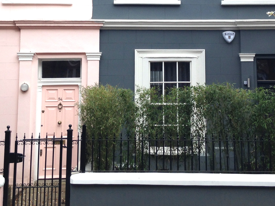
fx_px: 493
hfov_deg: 31.2
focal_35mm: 62
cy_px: 37
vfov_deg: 23.3
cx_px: 146
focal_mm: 4.12
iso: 50
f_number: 2.4
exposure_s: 1/547
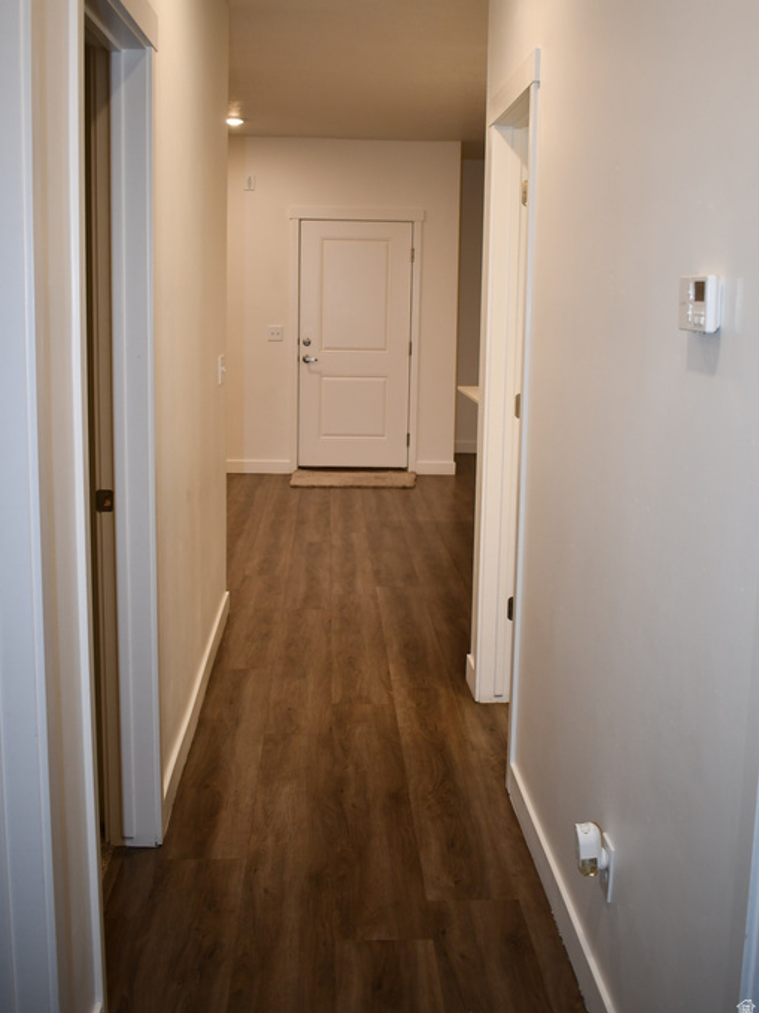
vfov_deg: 50.0
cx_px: 379
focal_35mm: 37
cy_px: 449
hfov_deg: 38.7
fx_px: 1082
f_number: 4
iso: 500
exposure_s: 1/60
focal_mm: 23
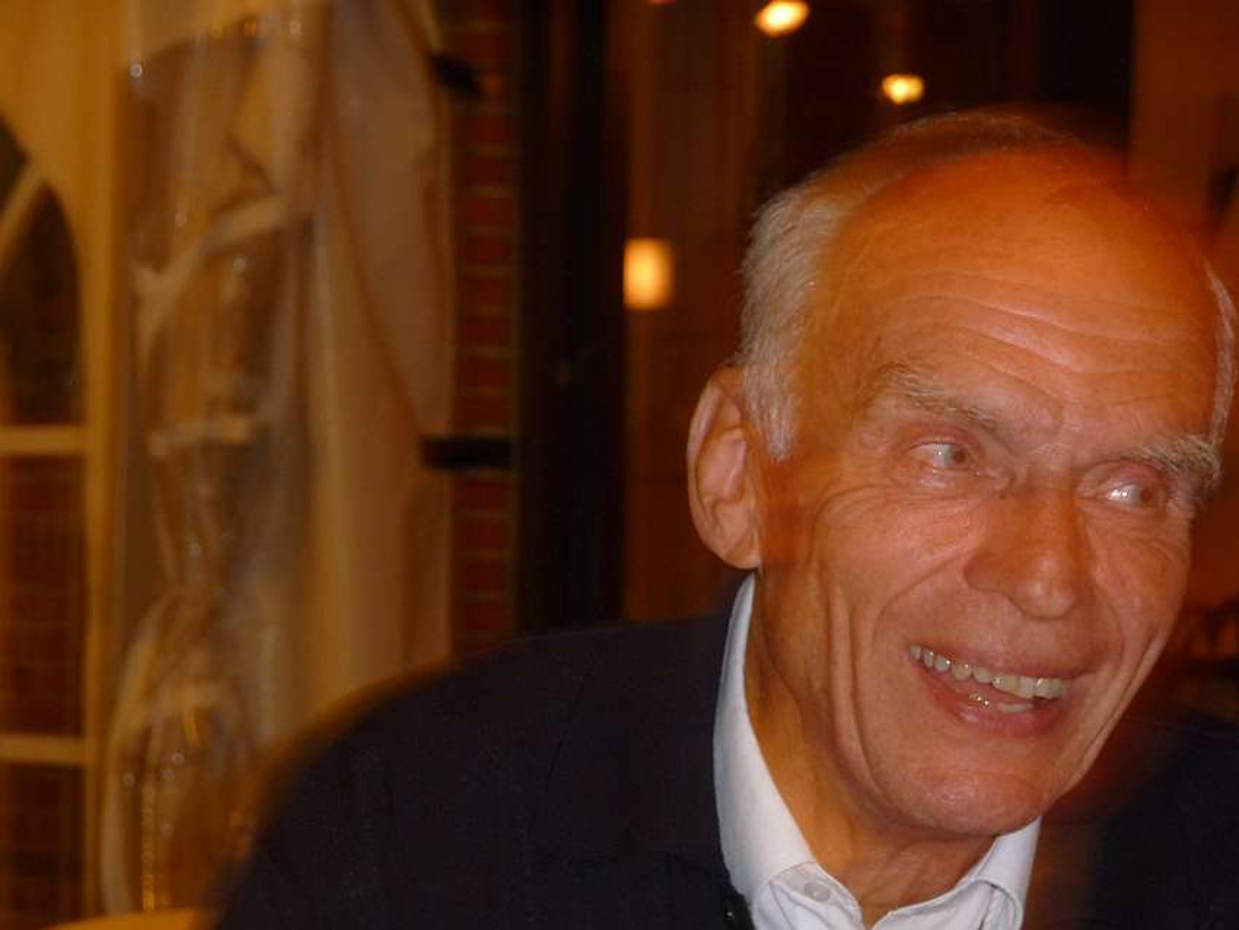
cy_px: 465
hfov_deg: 13.4
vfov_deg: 10.1
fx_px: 5263
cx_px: 620
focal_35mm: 147
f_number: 4.8
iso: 250
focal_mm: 25.2
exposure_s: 1/8
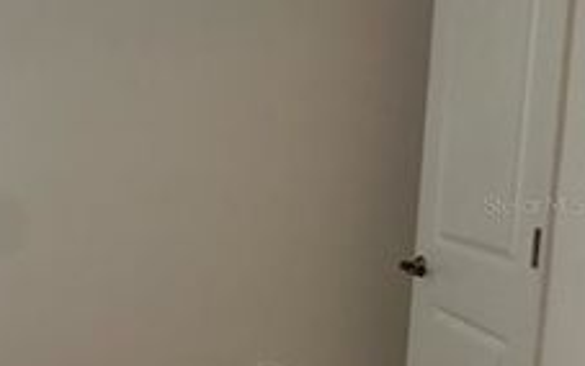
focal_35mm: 46
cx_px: -318
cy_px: 204
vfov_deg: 28.0
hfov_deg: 27.5
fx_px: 734
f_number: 2.2
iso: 64
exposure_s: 1/120
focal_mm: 2.22
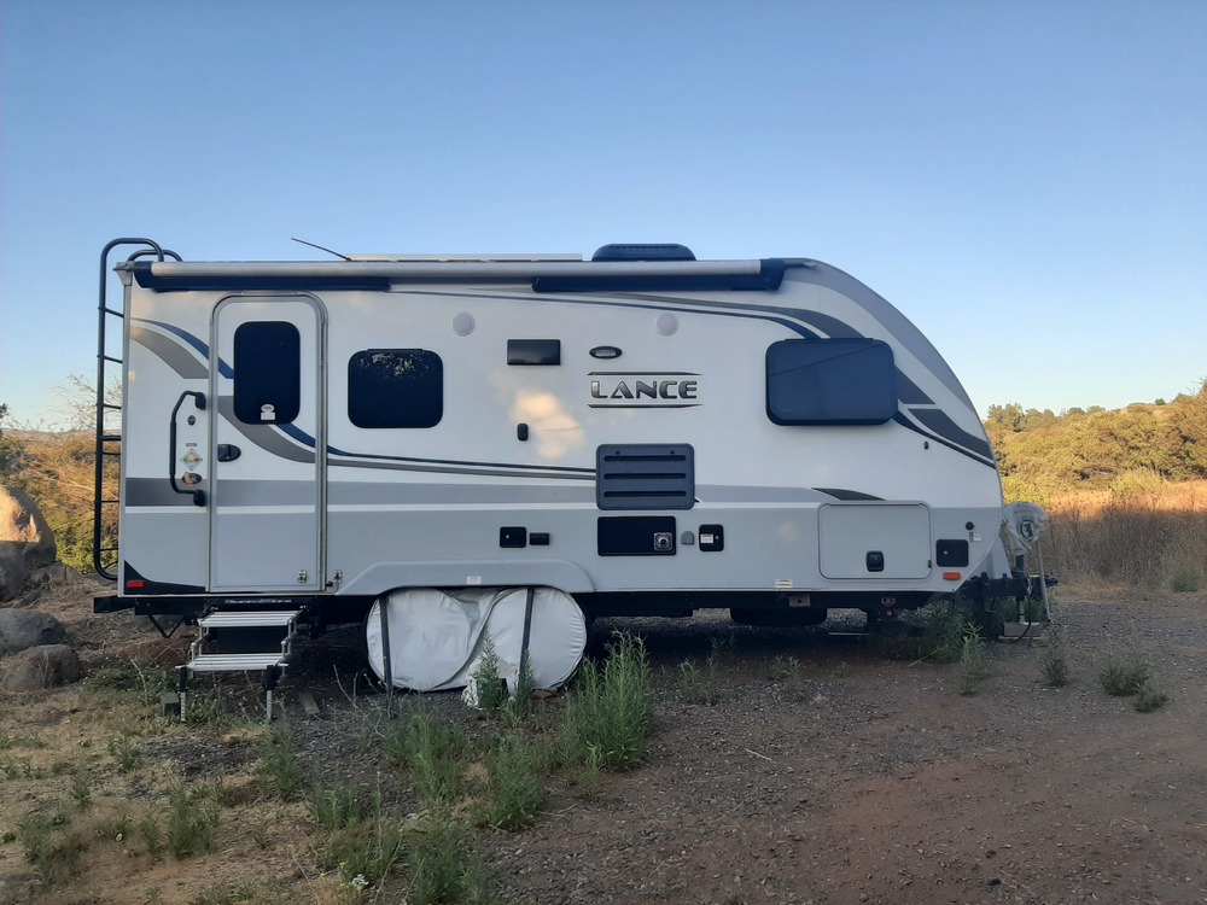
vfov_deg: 53.1
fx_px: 907
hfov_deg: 67.3
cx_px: 604
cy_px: 452
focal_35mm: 26
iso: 40
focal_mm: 3.93
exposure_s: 1/759
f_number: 1.7
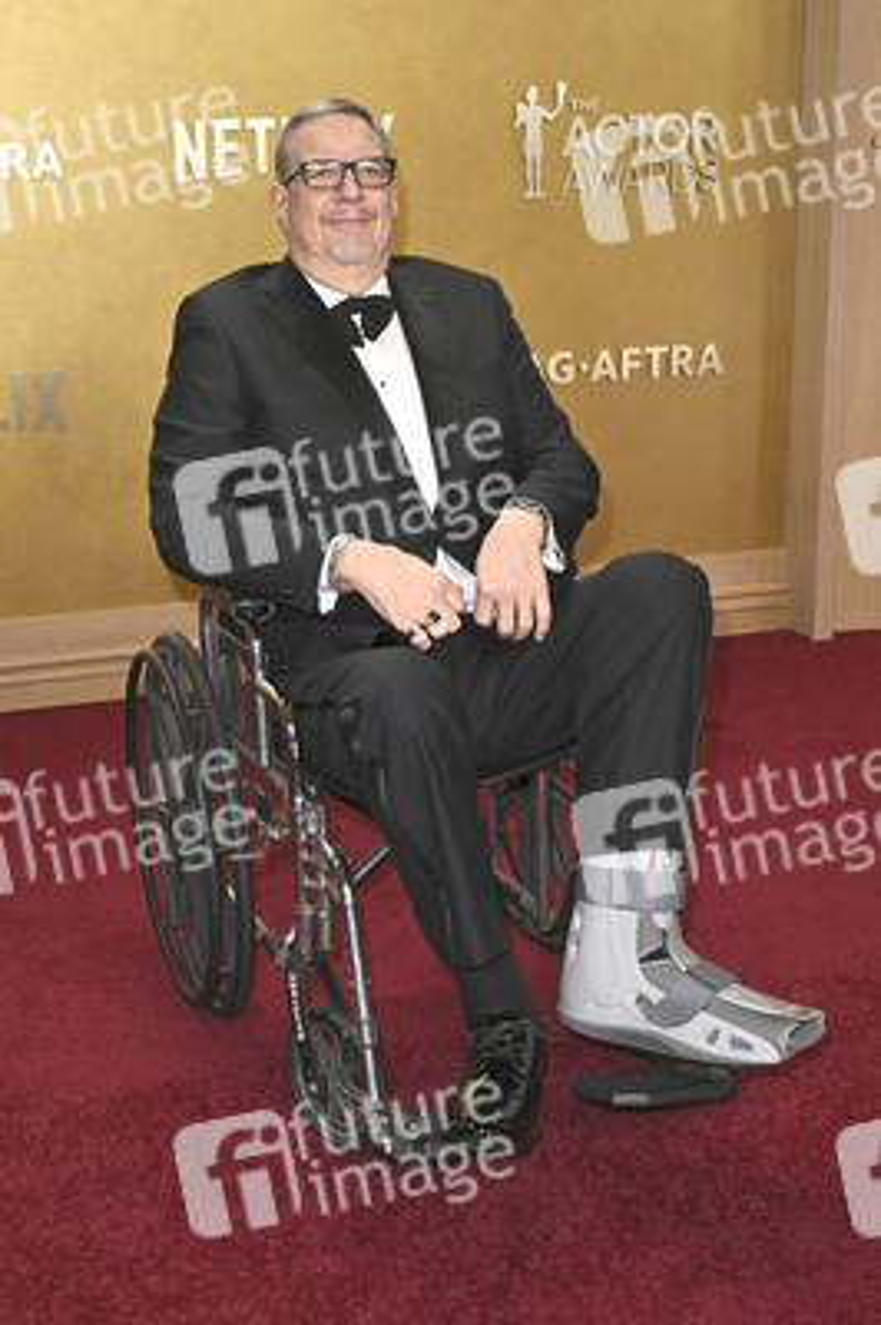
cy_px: 662
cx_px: 440
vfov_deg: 45.5
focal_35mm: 43
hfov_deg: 31.1
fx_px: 1581
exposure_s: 1/320
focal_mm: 43
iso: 2500
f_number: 6.3
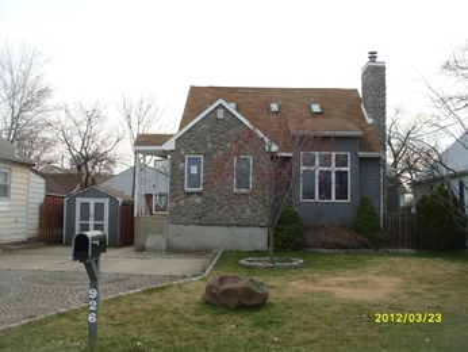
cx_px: 234
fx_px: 474
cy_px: 176
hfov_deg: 52.6
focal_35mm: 35
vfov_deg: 40.7
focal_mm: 7.8
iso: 80
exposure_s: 1/180
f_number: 4.4
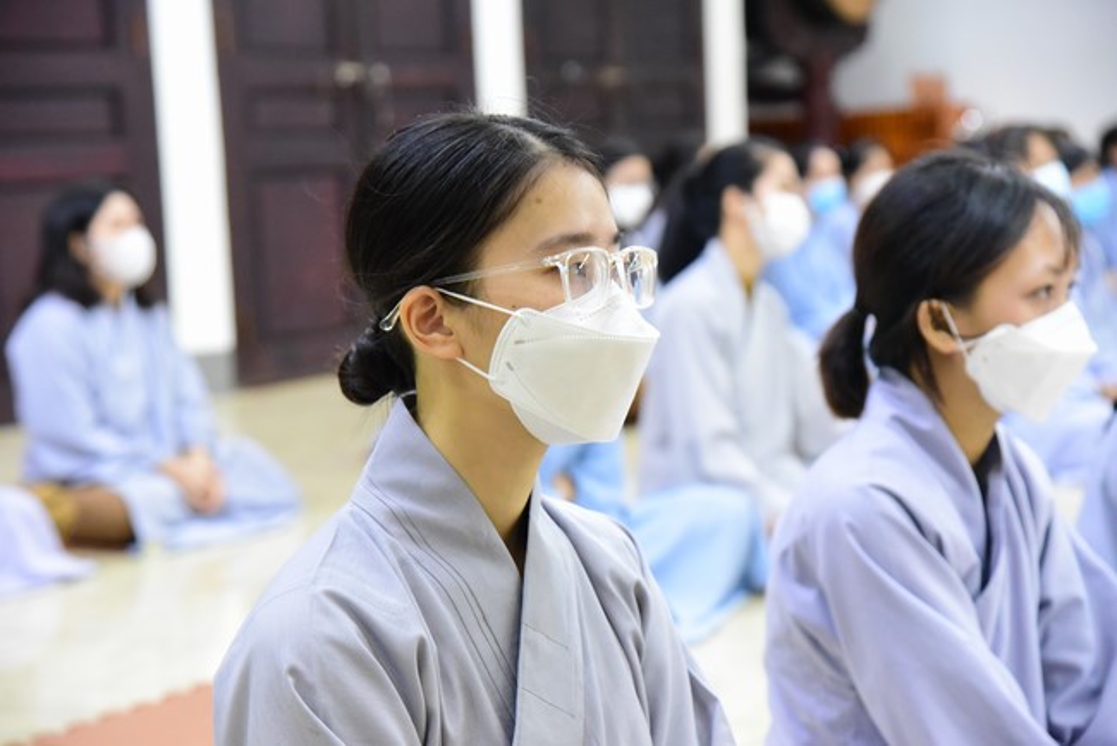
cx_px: 558
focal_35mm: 86
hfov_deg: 23.6
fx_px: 2669
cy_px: 373
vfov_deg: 15.9
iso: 8000
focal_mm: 86
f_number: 5
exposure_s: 1/60
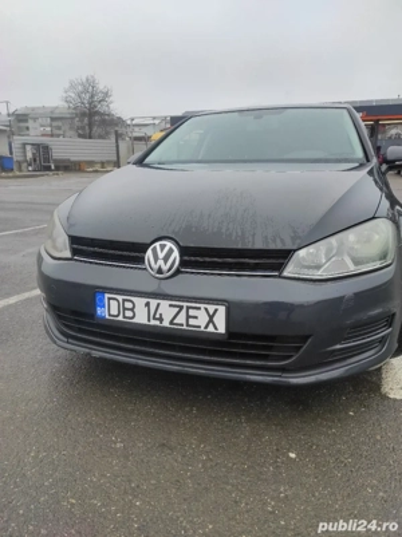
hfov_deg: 54.8
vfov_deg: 69.4
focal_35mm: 25
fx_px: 388
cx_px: 201
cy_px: 268
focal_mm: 5.43
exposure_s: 1/556
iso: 100
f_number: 1.89
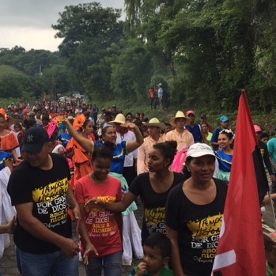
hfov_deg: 35.4
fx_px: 424
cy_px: 103
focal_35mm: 47
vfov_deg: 35.9
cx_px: 77
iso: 25
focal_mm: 4.15
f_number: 2.2
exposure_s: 1/364
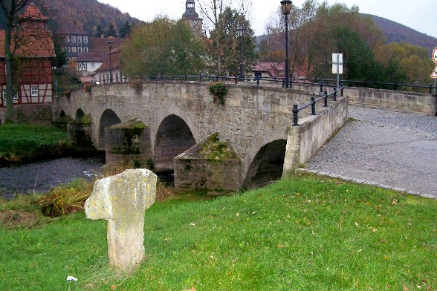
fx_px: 413
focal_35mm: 34
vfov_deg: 38.9
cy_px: 146
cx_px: 218
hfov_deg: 55.8
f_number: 2.7
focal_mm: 5.6
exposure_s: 1/60
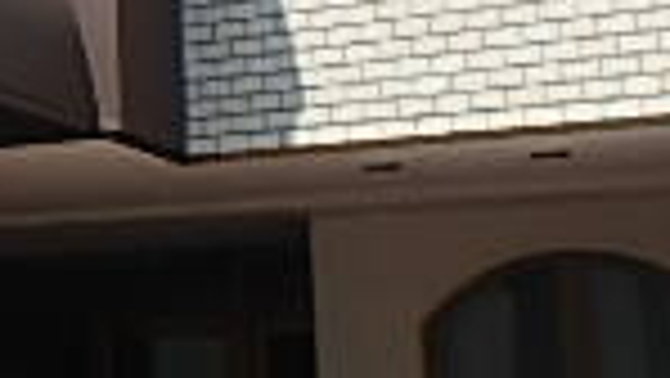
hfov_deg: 18.1
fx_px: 1742
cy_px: 166
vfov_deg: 12.4
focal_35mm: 98
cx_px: -477
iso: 125
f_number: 3.5
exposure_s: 1/800
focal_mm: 3.7
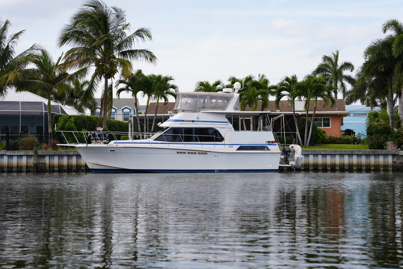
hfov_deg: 28.8
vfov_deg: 19.5
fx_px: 784
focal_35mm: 70
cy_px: 134
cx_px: 202
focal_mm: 70
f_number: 5
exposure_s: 1/250
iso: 80
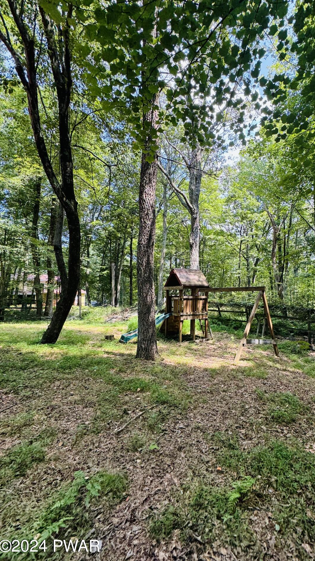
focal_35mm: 16
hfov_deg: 64.7
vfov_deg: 99.4
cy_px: 279
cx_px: 218
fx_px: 238
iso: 40
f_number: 2.2
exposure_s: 1/126
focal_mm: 2.22
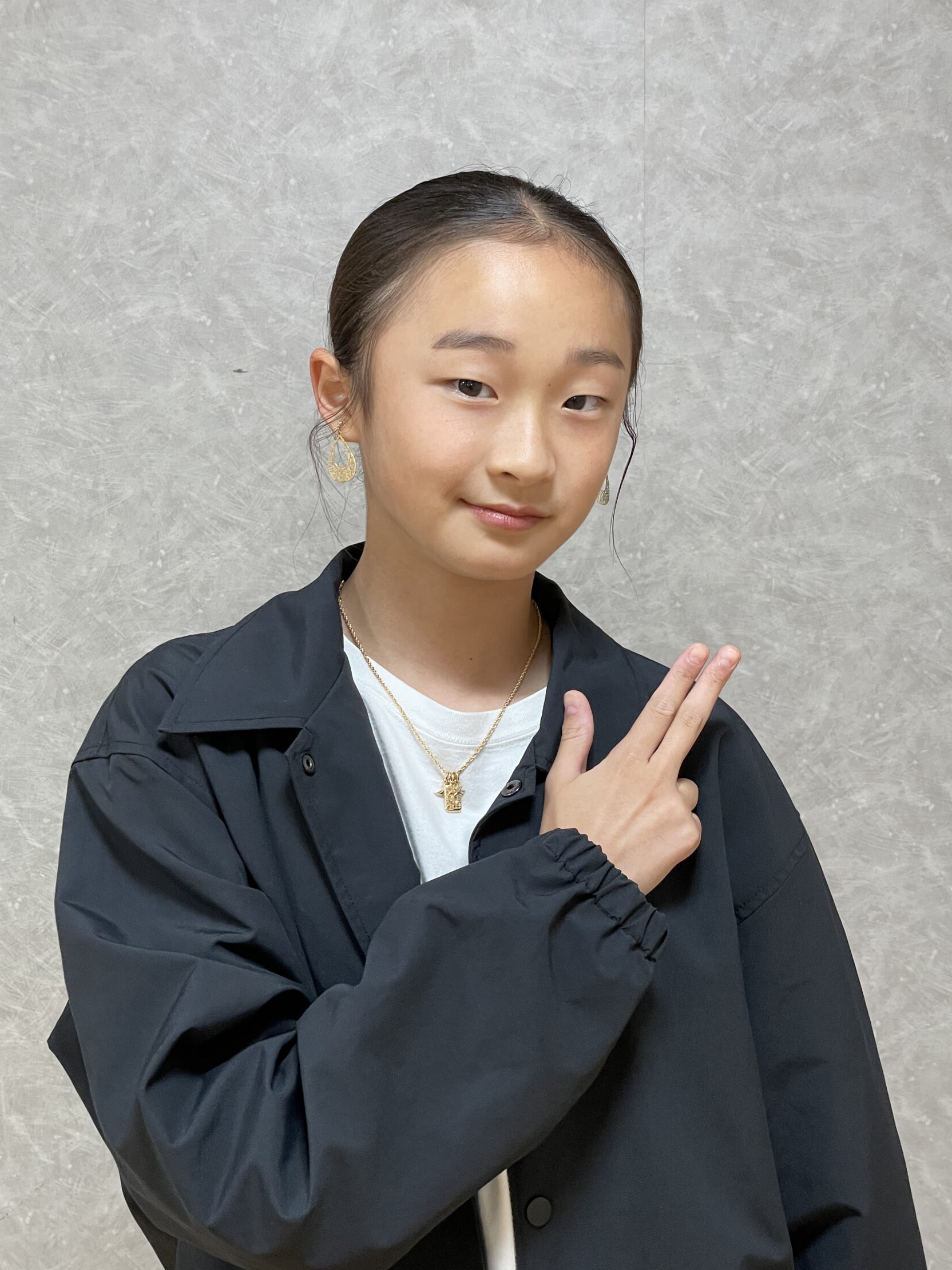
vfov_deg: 32.2
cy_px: 699
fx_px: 2200
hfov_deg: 24.4
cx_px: 446
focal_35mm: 60
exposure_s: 1/120
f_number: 2
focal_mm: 6
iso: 125
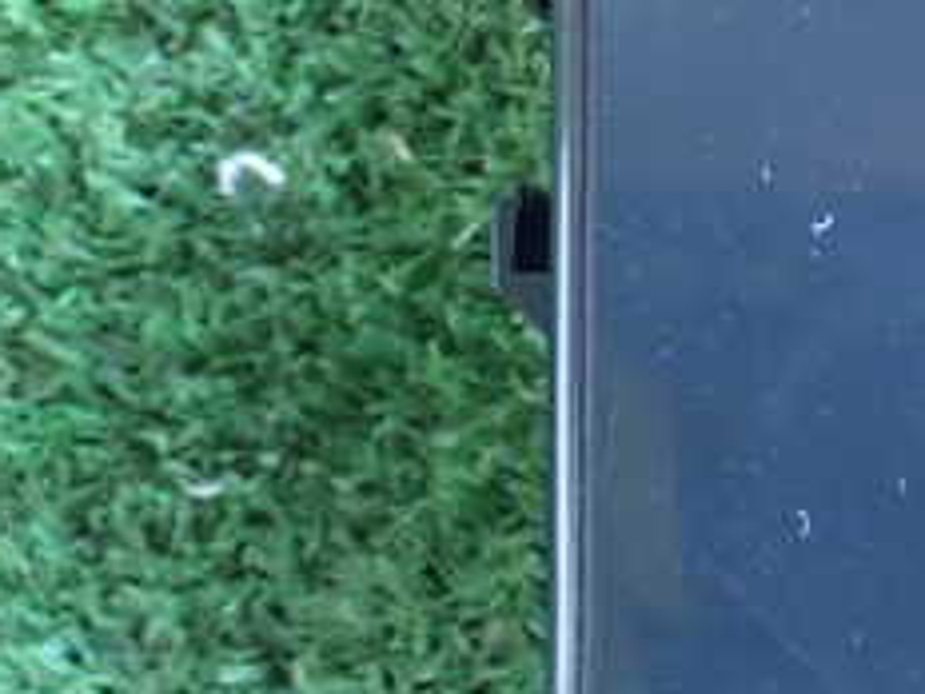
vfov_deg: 10.8
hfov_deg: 14.0
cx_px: 1049
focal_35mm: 137
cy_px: 164
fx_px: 3661
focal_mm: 9.61
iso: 800
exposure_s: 1/20
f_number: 3.4
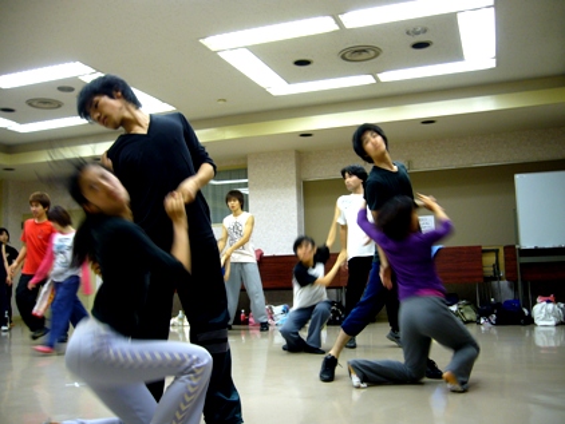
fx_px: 572
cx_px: 282
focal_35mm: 35
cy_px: 212
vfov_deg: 40.7
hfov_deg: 52.6
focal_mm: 5.8
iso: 100
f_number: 2.8
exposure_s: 1/25
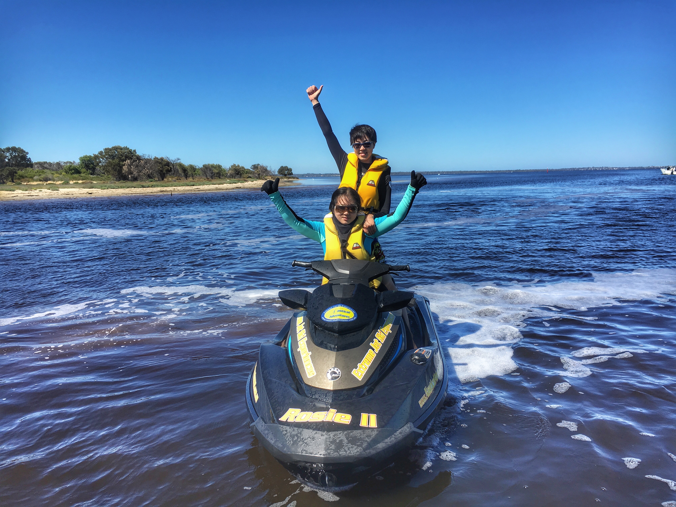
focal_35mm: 29
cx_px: 338
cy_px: 254
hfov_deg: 61.7
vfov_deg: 48.2
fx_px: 566
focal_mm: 4.15
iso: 25
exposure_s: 1/1374
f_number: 2.2
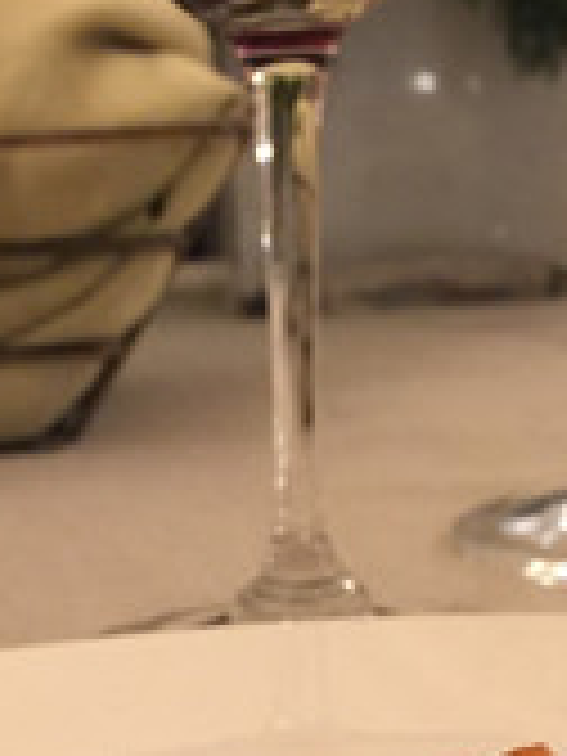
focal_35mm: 92
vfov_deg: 20.4
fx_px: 2009
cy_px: 826
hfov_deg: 16.0
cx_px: 171
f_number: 2.2
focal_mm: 4.15
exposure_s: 1/4
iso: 100
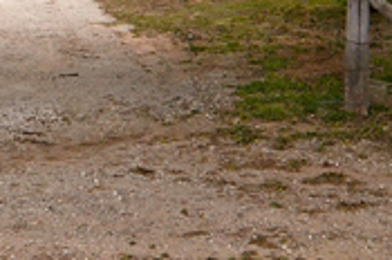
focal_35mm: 66
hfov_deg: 28.7
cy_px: -61
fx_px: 717
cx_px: 4
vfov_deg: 19.2
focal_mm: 12
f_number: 8
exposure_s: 1/2000
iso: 400
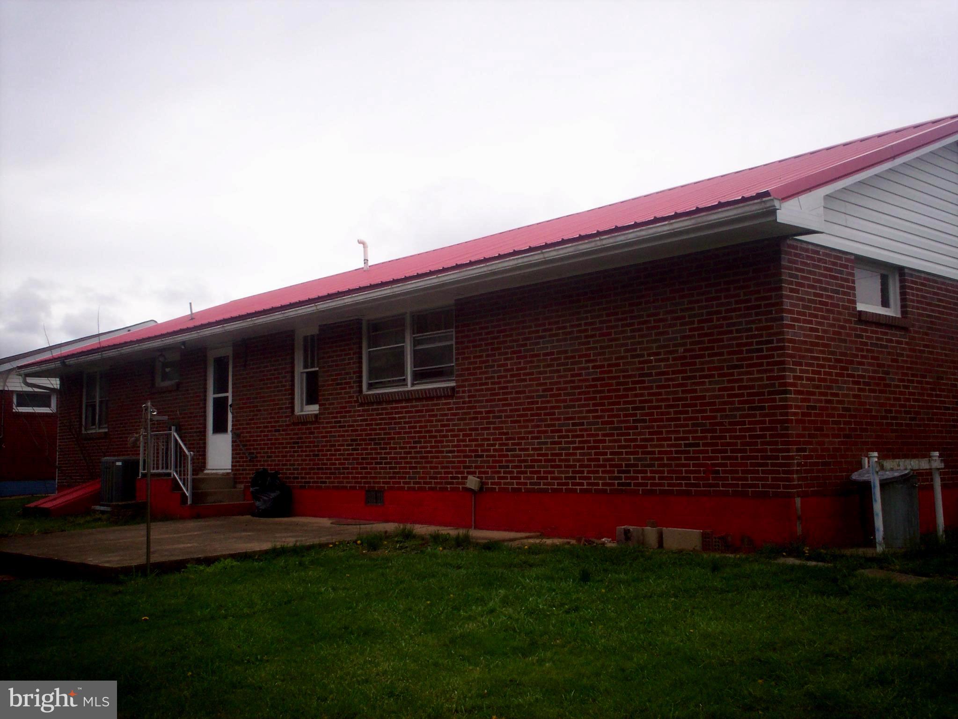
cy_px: 360
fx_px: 996
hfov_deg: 51.3
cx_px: 479
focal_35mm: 36
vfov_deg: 39.7
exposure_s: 1/386
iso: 100
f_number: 4.5
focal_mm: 6
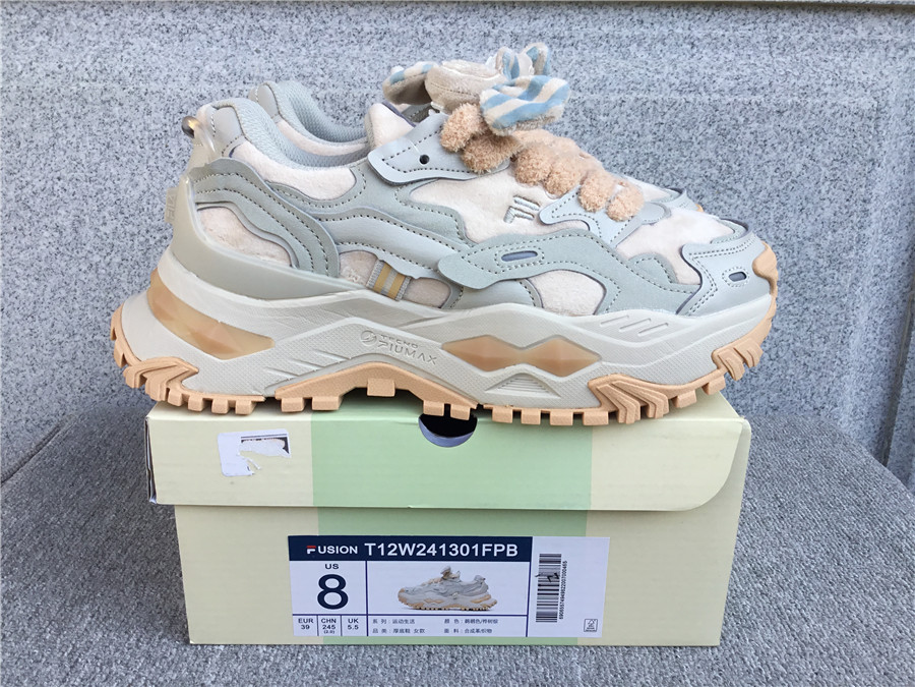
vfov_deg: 45.4
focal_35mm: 31
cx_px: 458
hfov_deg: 58.4
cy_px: 344
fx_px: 819
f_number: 2.4
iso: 25
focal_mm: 3.3
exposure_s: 1/328
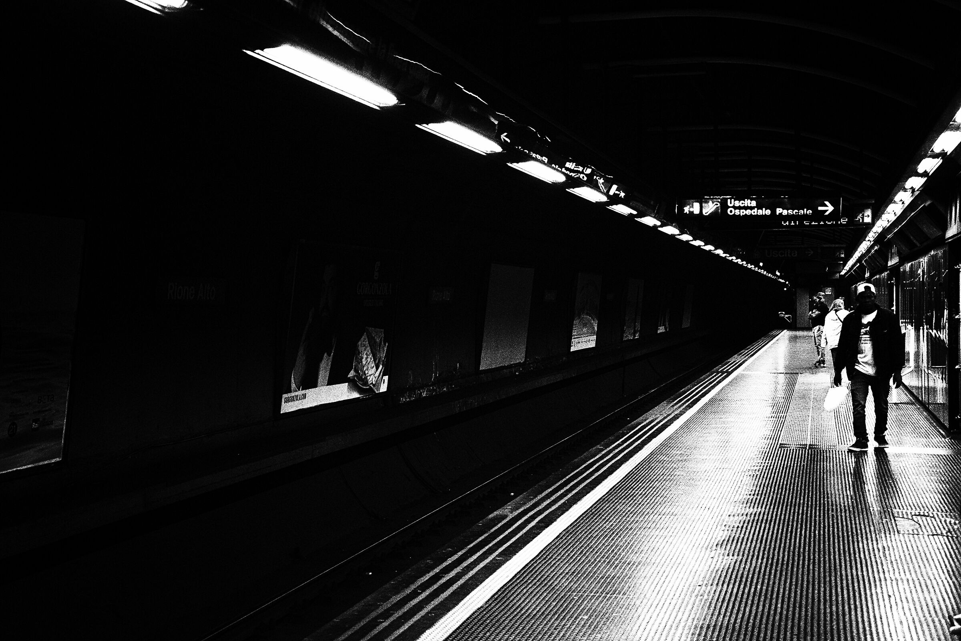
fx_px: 1401
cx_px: 480
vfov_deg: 25.8
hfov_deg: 37.9
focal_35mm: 52
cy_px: 320
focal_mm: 35
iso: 5000
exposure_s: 1/60
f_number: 4.5
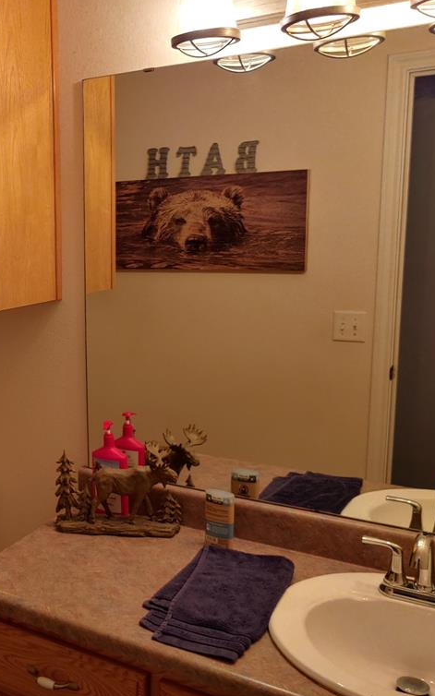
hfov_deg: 32.2
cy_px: 344
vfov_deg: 54.0
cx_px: -12
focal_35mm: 36
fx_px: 683
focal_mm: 4.23
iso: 250
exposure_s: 1/24
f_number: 1.5
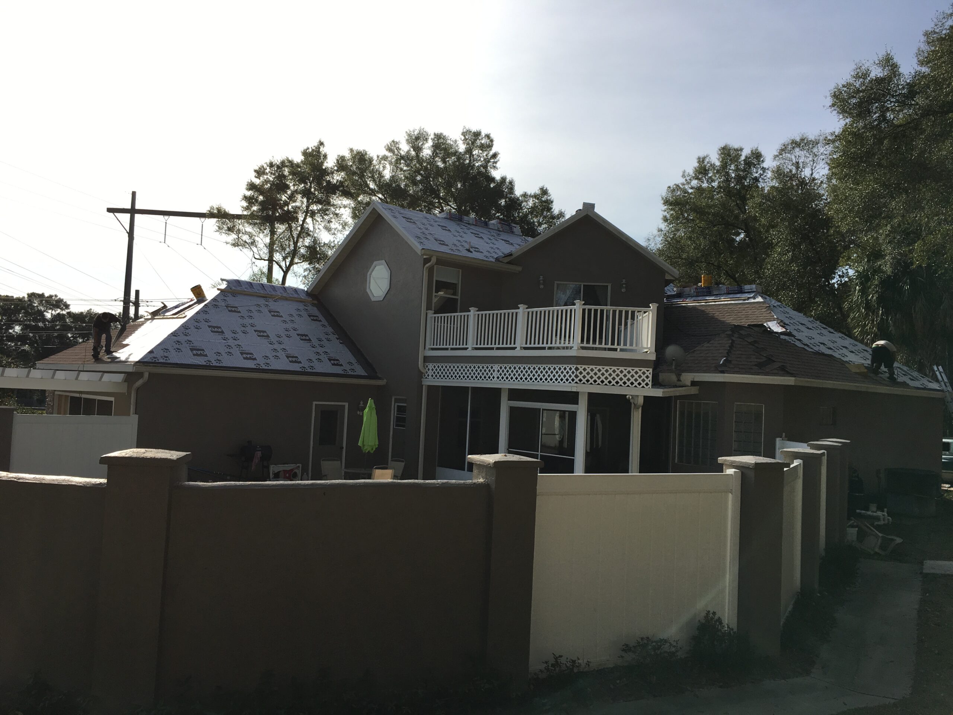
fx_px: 798
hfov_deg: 61.7
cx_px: 476
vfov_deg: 48.2
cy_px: 358
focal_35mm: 29
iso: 25
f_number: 2.2
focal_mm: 4.15
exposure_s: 1/1832
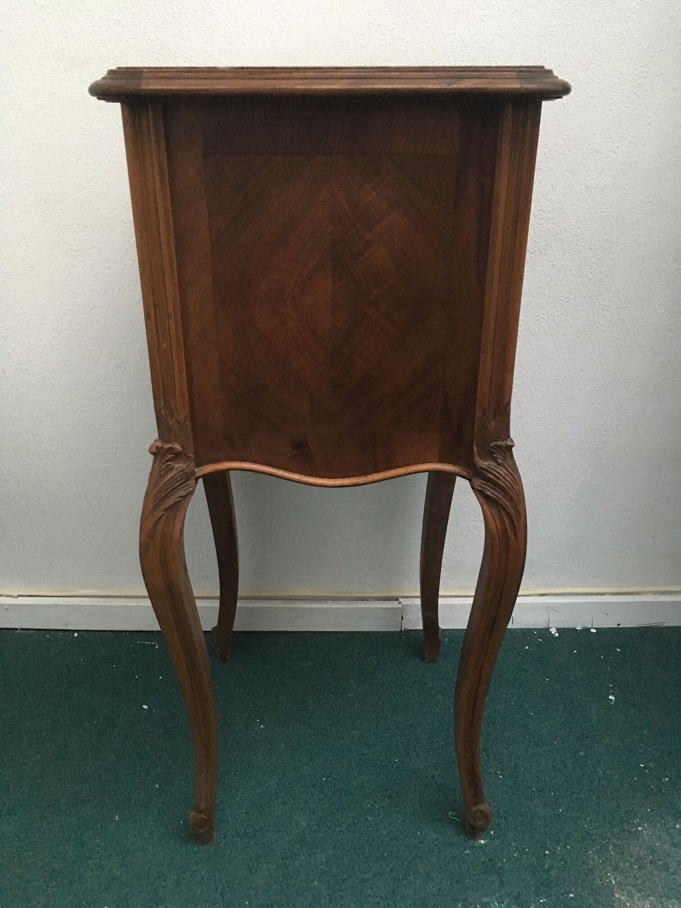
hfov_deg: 48.2
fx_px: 761
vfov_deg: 61.7
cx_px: 340
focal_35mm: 29
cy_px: 454
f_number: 2.2
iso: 320
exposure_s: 1/17
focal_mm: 4.15
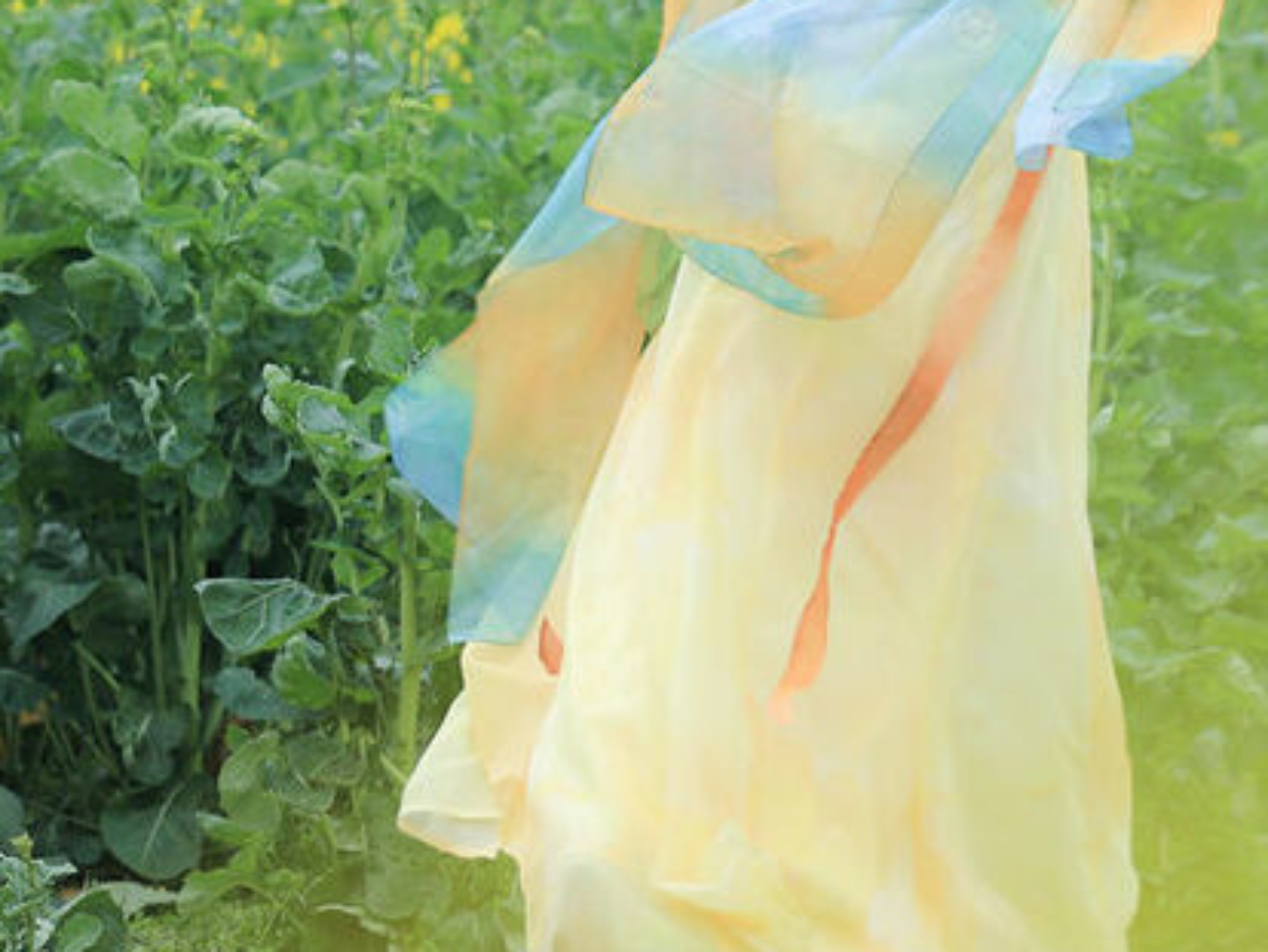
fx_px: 12681
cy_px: -21
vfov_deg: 4.3
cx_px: 818
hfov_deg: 5.7
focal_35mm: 346
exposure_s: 1/320
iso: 200
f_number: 2.8
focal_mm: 142
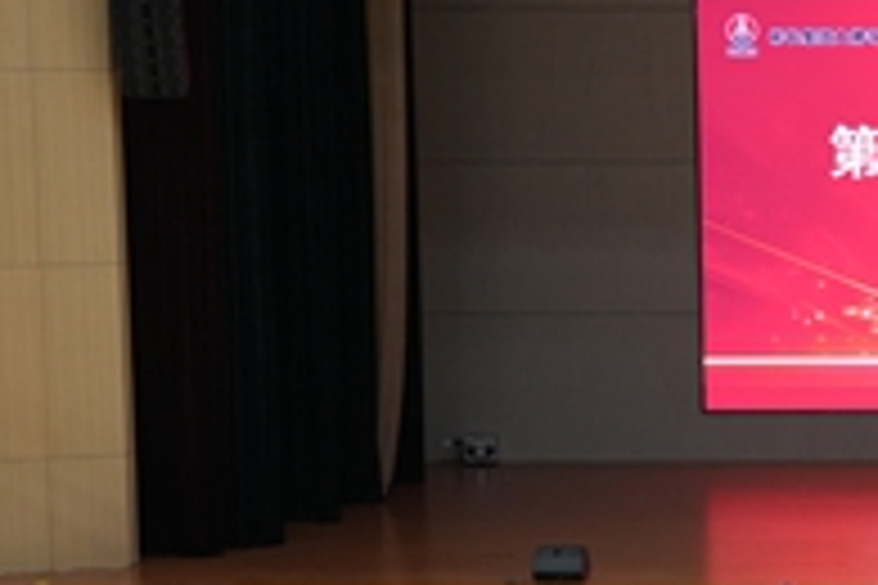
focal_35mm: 117
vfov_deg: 11.7
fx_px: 2853
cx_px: 1238
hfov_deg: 16.3
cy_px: 477
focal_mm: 38
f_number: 3.5
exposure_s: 1/200
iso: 1250
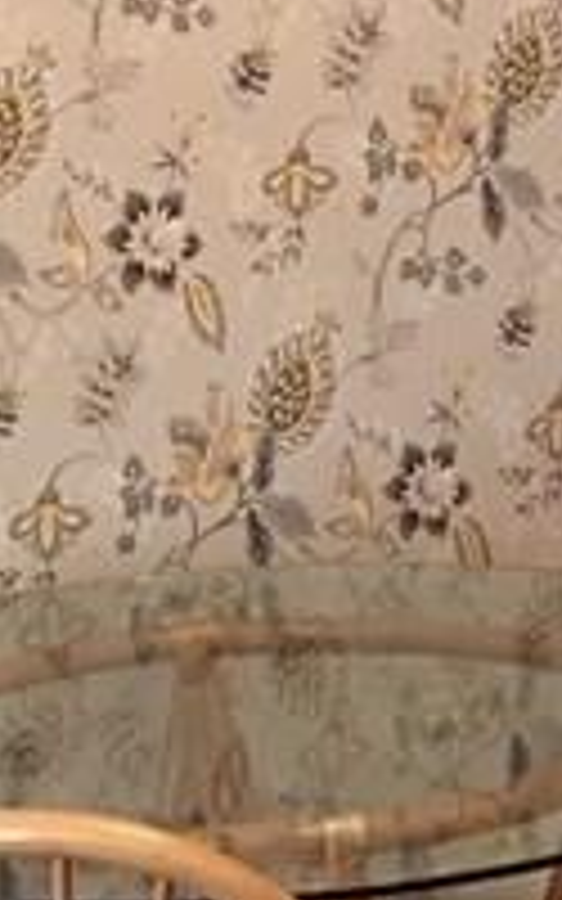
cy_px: 284
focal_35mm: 157
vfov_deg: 13.3
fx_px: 3847
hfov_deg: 8.3
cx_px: 710
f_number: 2.2
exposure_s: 1/15
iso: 64
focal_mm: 4.15
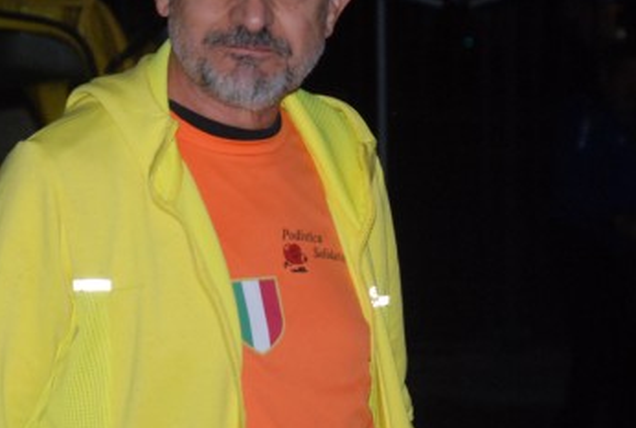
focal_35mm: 182
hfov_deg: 11.3
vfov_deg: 7.6
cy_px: 130
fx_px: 3225
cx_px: 278
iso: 1000
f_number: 5.6
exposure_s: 1/60
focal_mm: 70
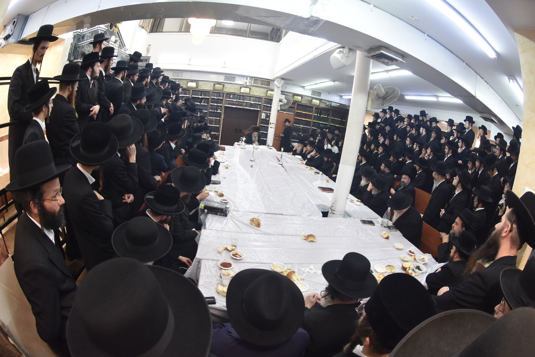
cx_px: 268
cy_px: 178
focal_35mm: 16
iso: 1250
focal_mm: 10.5
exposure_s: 1/125
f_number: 5.6
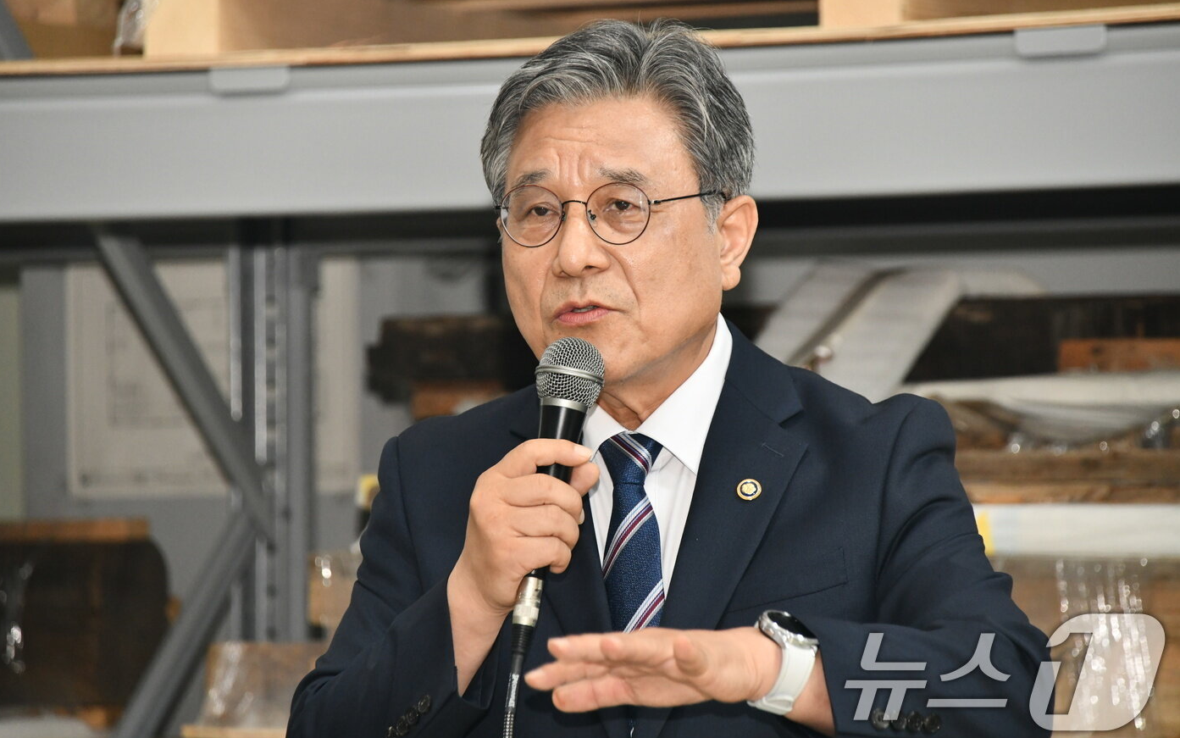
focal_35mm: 215
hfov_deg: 9.8
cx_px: 589
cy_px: 352
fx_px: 6915
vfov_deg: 6.1
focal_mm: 210
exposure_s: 1/200
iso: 2500
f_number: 6.3
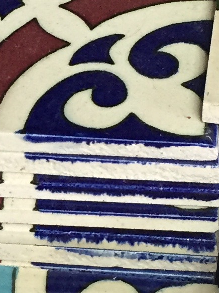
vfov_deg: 12.3
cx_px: -18
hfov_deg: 9.1
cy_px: 152
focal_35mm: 161
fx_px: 1358
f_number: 2.2
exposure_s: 1/30
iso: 200
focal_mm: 4.15
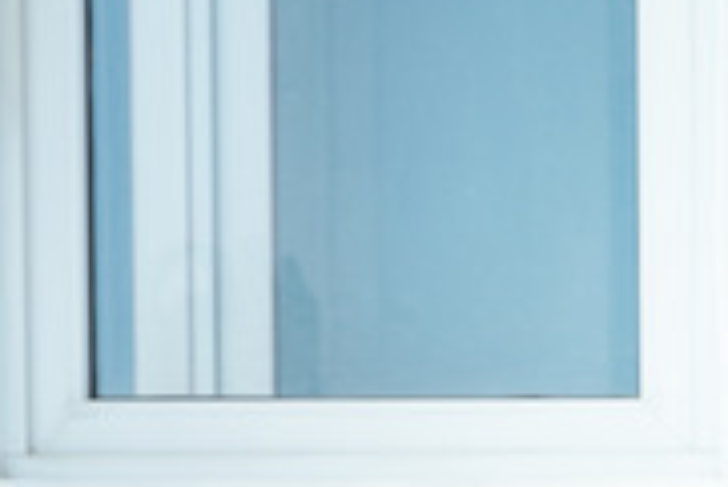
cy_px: 636
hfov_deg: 14.5
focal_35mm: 138
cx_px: 788
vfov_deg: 9.8
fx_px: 2793
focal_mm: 32
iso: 400
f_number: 5
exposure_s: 1/80
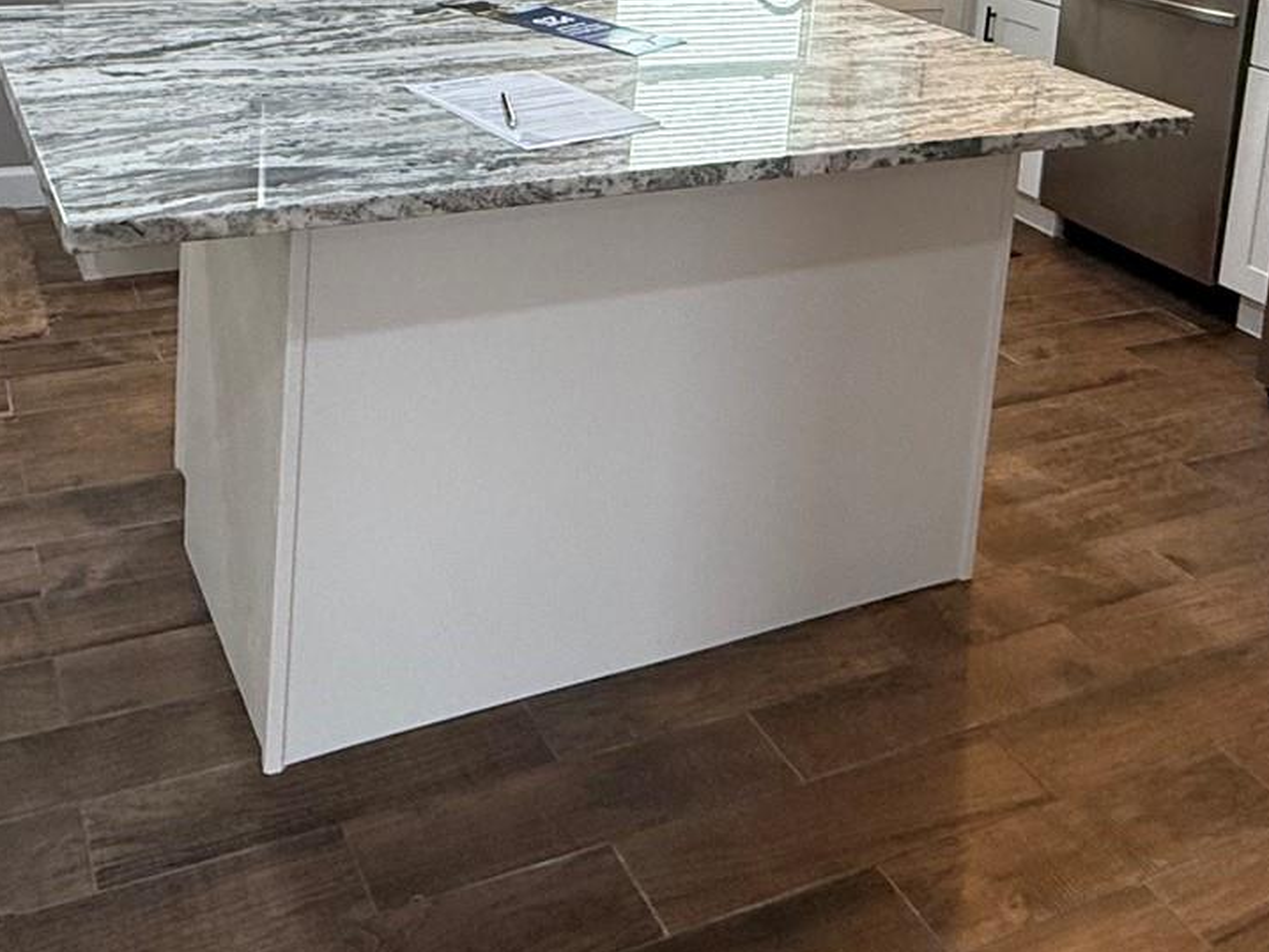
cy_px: -87
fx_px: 1467
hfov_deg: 46.8
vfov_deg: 31.9
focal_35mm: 40
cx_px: 588
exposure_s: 1/120
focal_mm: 2.22
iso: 250
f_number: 2.2
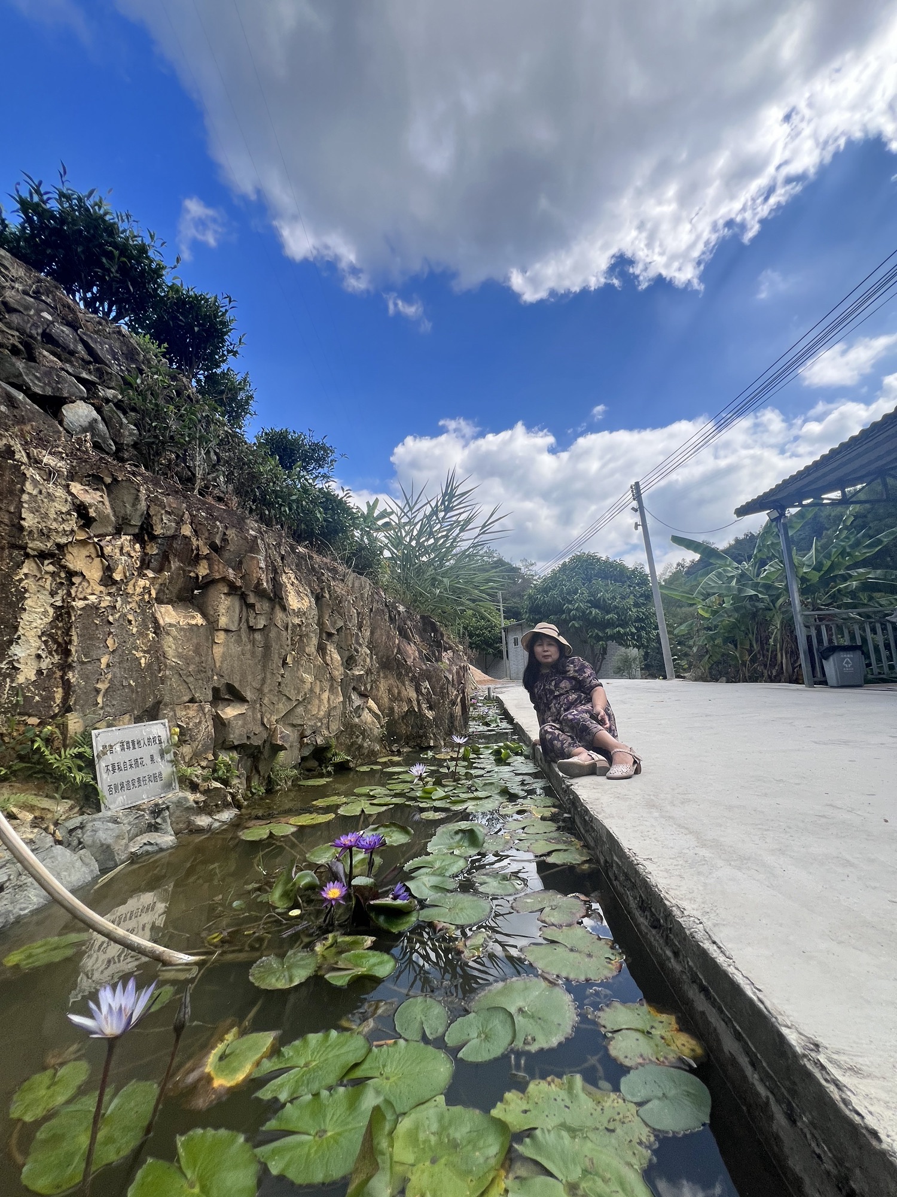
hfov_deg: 89.9
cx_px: 448
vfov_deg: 106.2
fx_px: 449
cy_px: 598
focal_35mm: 13
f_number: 1.8
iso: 32
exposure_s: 1/968
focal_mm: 1.57
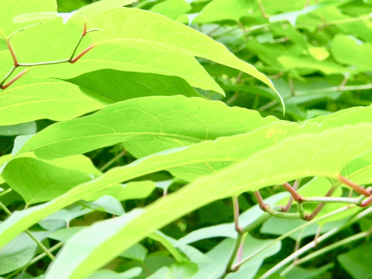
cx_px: 186
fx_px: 892
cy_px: 140
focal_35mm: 83
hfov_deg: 23.6
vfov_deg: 17.8
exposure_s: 1/27.3
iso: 400
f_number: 4.5
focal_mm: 15.1
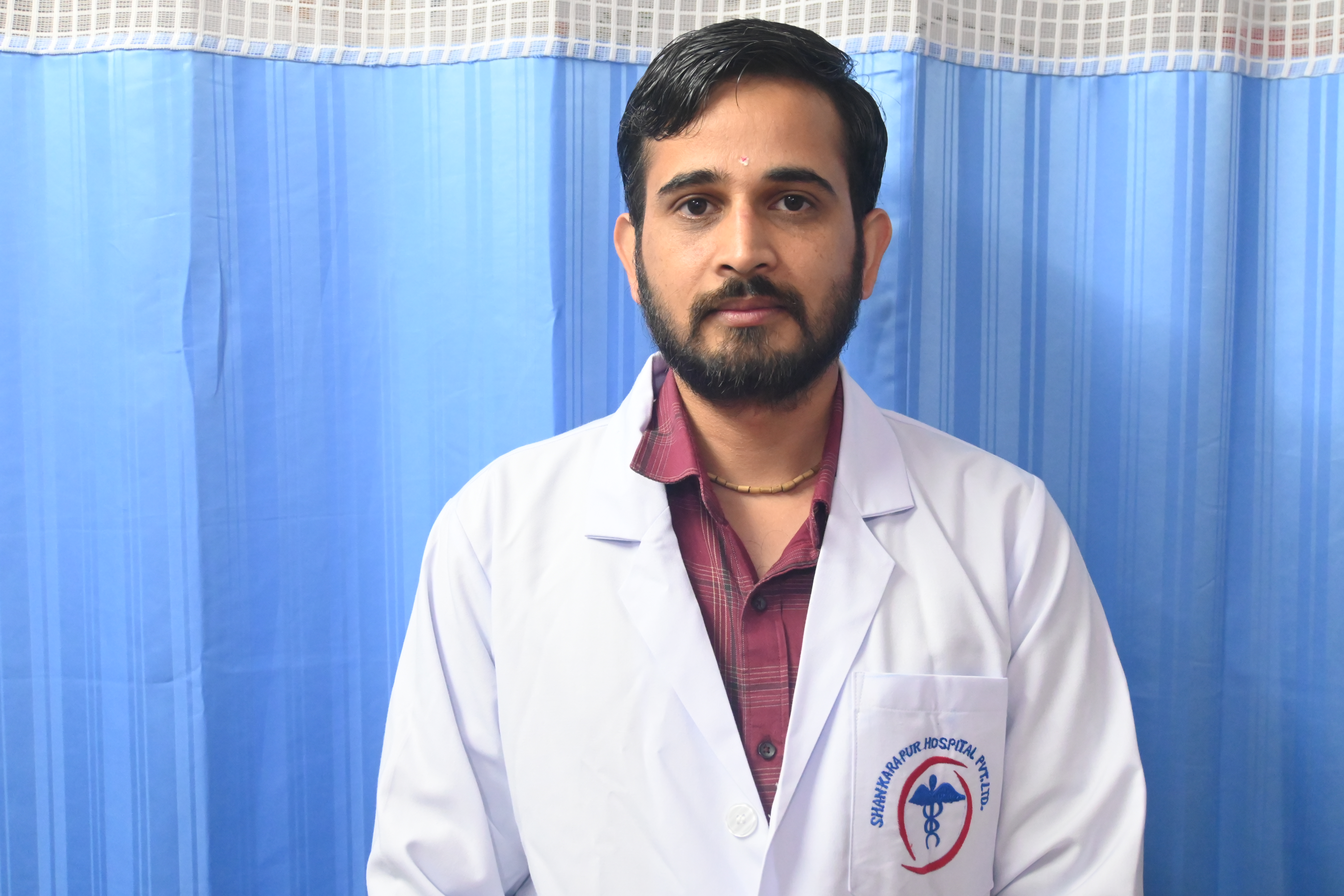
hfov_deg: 48.7
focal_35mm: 40
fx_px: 1484
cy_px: 448
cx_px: 672
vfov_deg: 33.6
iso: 4000
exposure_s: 1/60
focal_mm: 26.5
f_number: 4.5
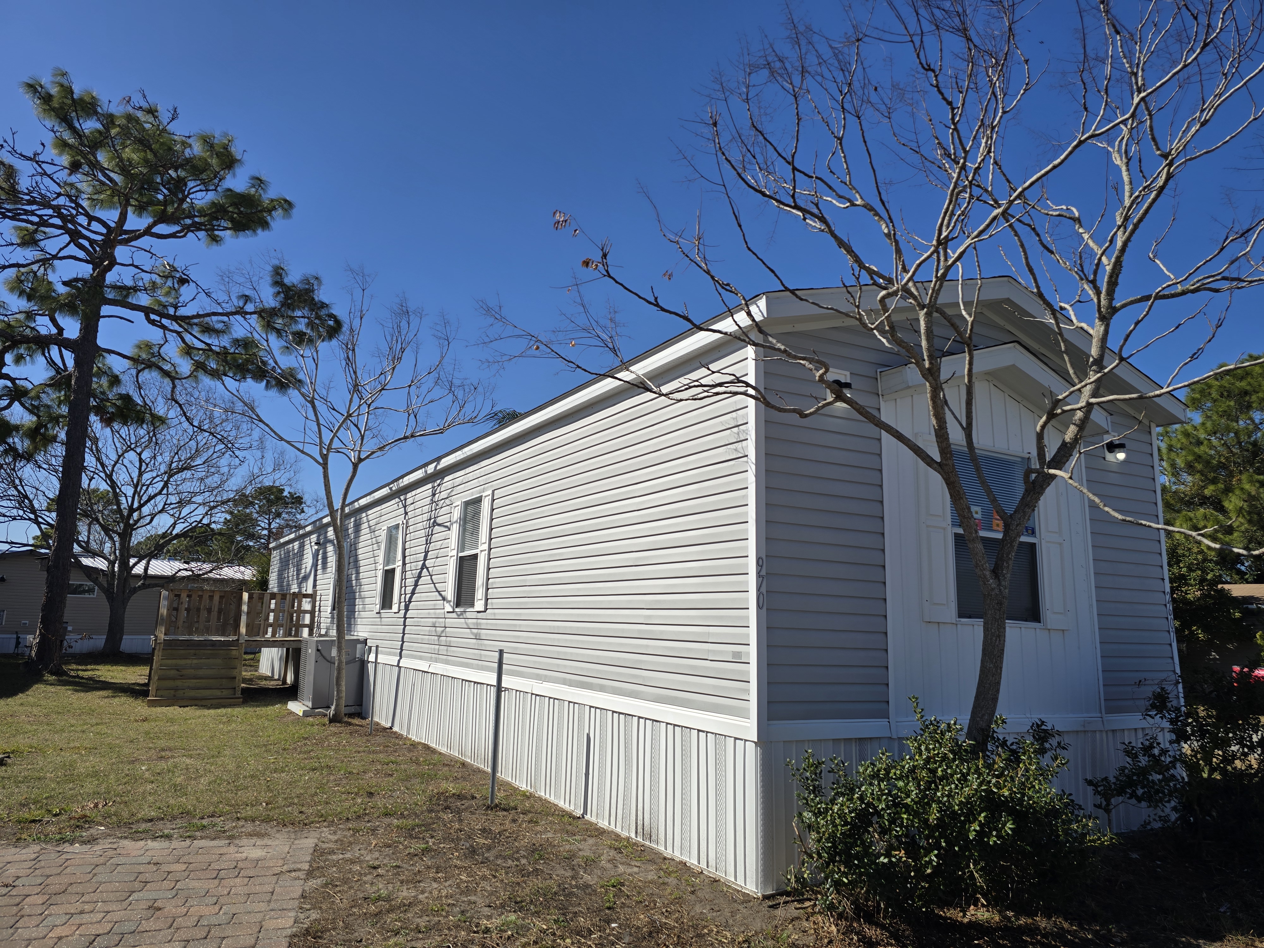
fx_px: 840
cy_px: 474
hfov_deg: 73.9
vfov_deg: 58.9
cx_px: 632
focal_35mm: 23
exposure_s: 1/1279
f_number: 1.7
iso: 12
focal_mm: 6.3
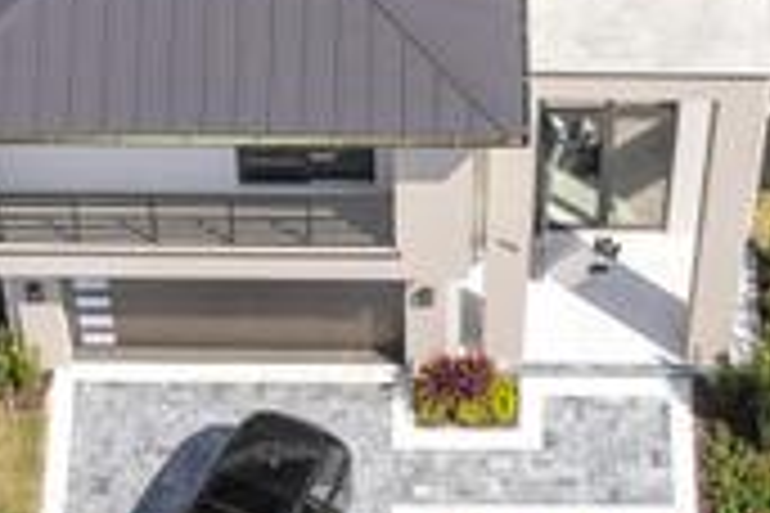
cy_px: 27
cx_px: 486
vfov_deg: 10.3
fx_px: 2823
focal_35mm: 132
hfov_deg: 15.5
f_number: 2.8
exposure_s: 1/4000
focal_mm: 8.38
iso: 130
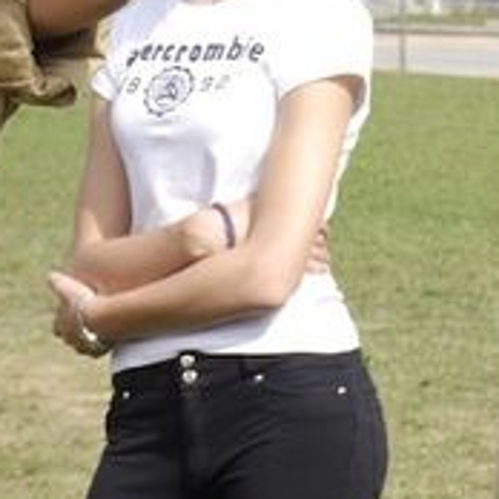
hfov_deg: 6.7
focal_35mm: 256
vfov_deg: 6.8
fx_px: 4175
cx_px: 797
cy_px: 172
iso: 160
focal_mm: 42
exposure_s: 1/250
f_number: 8
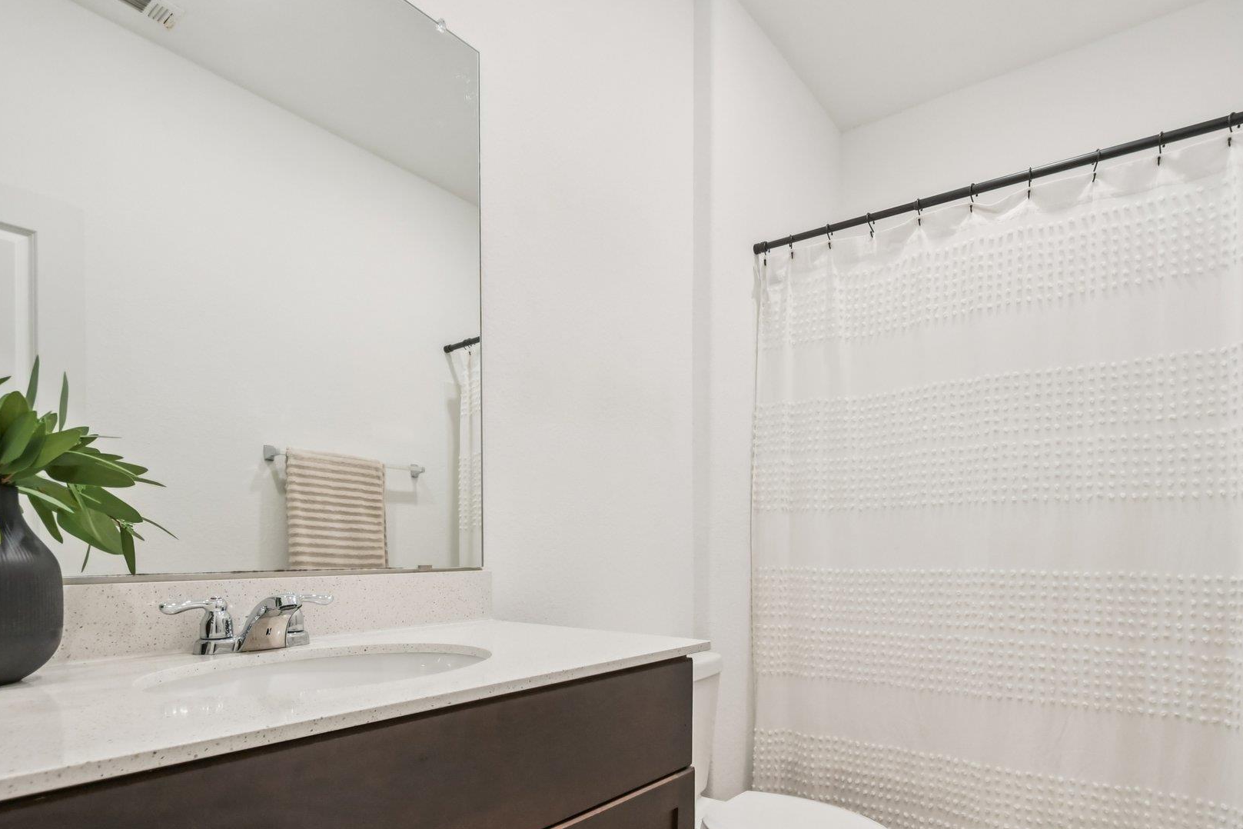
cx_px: 673
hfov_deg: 86.7
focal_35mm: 19
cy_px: 523
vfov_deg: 63.5
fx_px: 656
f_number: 8
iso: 720
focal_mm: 10
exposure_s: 1/30
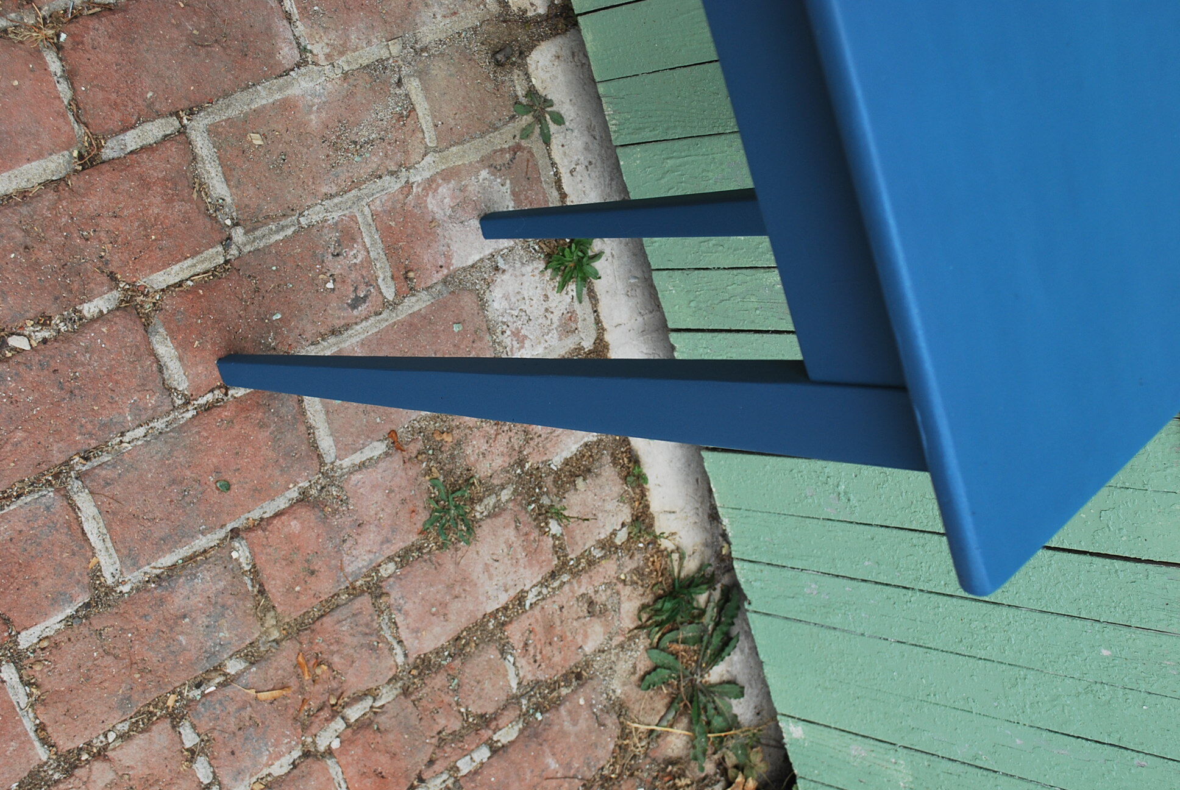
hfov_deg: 44.9
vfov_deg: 30.9
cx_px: 590
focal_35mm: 44
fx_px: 1428
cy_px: 395
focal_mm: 29
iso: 200
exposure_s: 1/125
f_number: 5.6
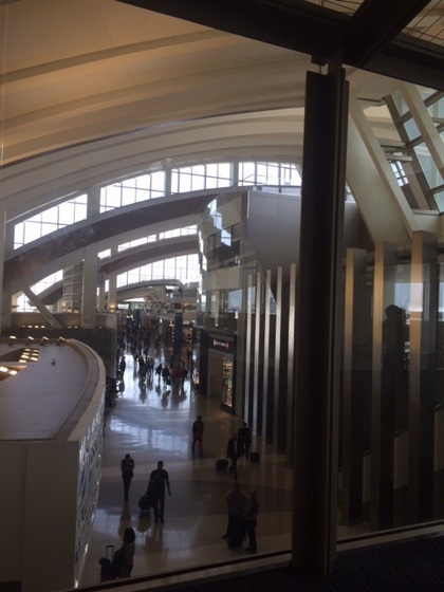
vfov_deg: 61.7
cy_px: 296
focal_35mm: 29
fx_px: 496
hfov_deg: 48.2
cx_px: 222
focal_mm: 4.15
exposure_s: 1/120
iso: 40
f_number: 2.2
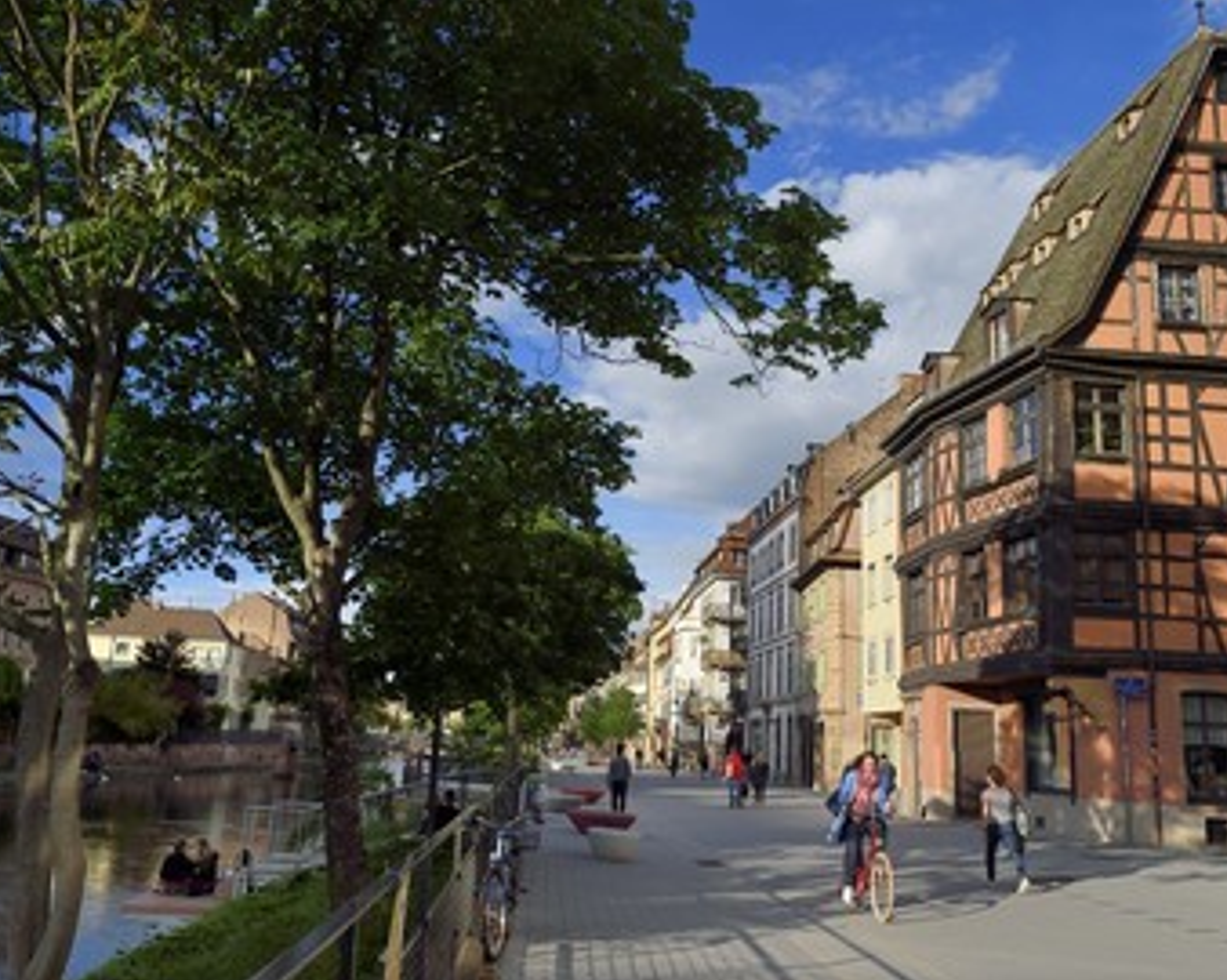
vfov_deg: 51.5
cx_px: 646
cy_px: 505
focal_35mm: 28
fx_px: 1016
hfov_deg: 62.2
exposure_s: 1/1000
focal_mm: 24
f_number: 6.3
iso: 200
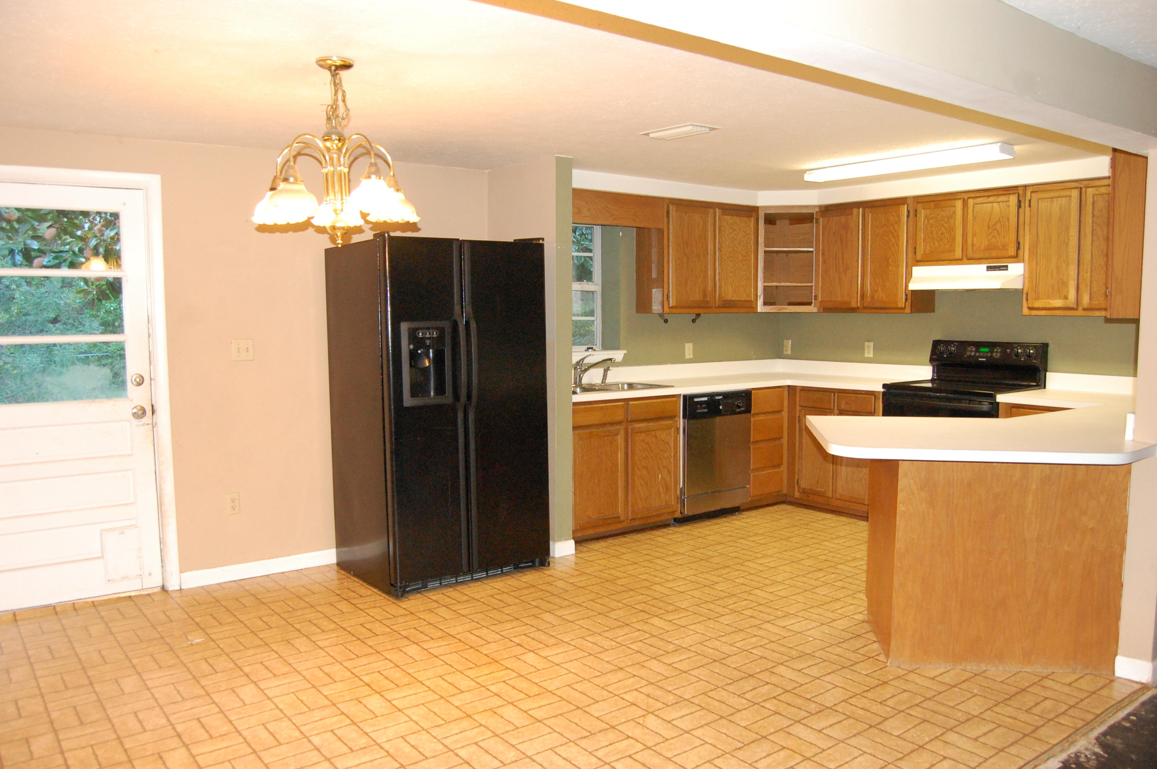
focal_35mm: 27
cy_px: 384
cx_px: 578
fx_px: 867
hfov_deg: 67.4
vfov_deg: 47.8
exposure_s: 1/60
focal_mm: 18
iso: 1600
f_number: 5
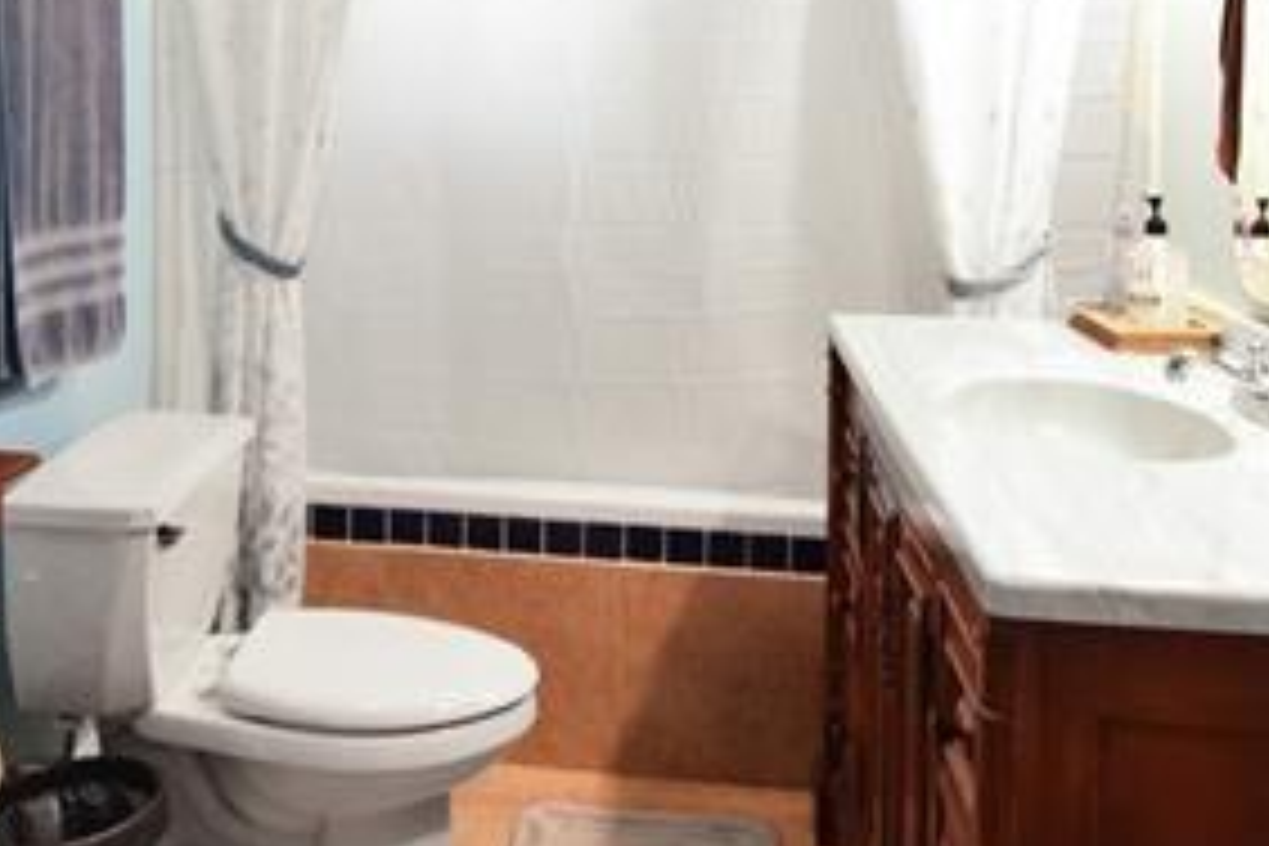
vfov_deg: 37.1
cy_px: 135
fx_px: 1198
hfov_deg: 54.9
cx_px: 450
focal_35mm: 34
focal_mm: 10
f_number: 5
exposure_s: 1/30
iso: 3200
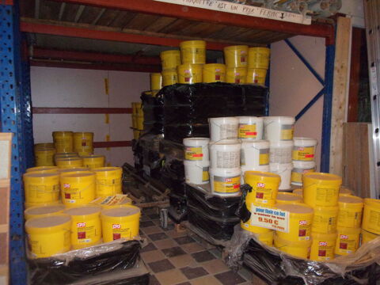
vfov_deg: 49.7
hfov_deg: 63.4
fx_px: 307
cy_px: 142
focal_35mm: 28
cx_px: 190
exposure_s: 1/34
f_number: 3.9
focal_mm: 5.1
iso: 640
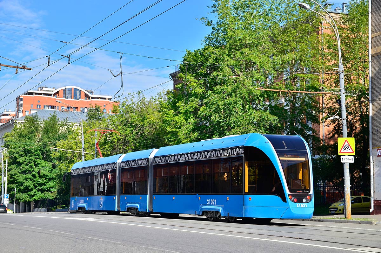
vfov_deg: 20.1
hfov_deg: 29.9
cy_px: 126
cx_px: 190
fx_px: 713
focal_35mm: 68
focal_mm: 45
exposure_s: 1/800
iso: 200
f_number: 6.3
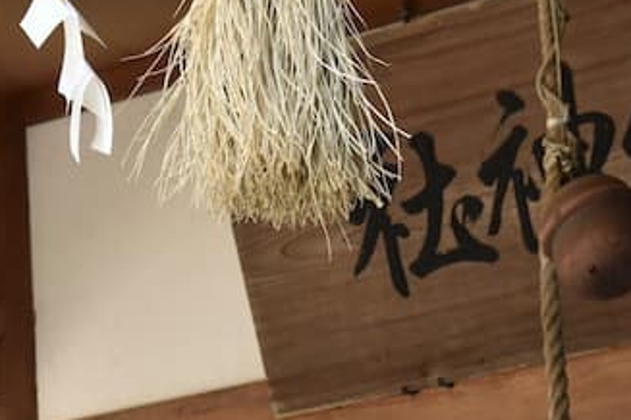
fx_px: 2787
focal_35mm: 159
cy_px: 620
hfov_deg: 12.9
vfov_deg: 8.5
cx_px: 245
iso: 1000
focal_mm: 52
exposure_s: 1/400
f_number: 8
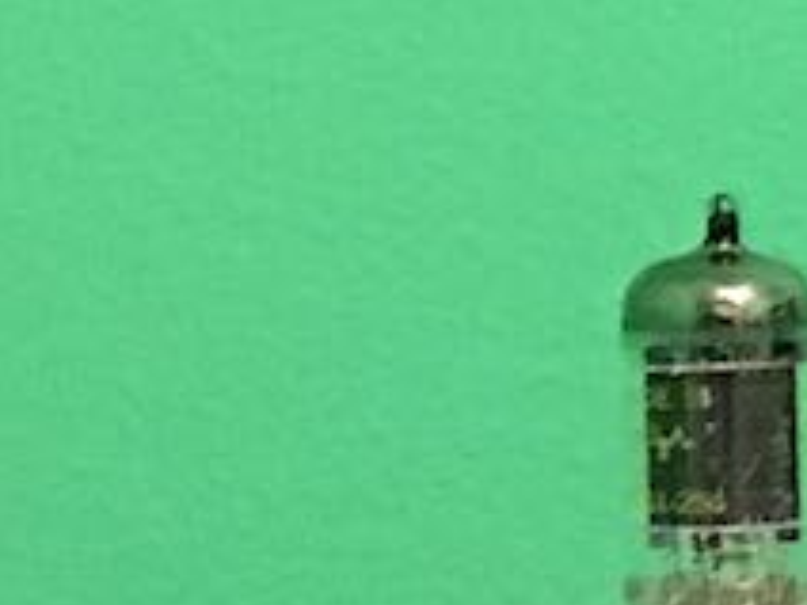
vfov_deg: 6.8
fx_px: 5106
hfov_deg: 7.9
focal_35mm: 219
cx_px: 2311
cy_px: 392
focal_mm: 4.15
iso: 640
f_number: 2.2
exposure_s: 1/15
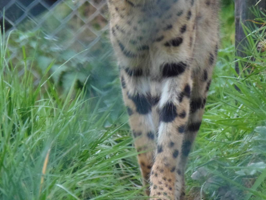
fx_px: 5378
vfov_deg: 2.1
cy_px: 69
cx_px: 198
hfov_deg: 2.8
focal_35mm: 700
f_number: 5
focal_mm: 82.8
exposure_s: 1/100
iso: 400
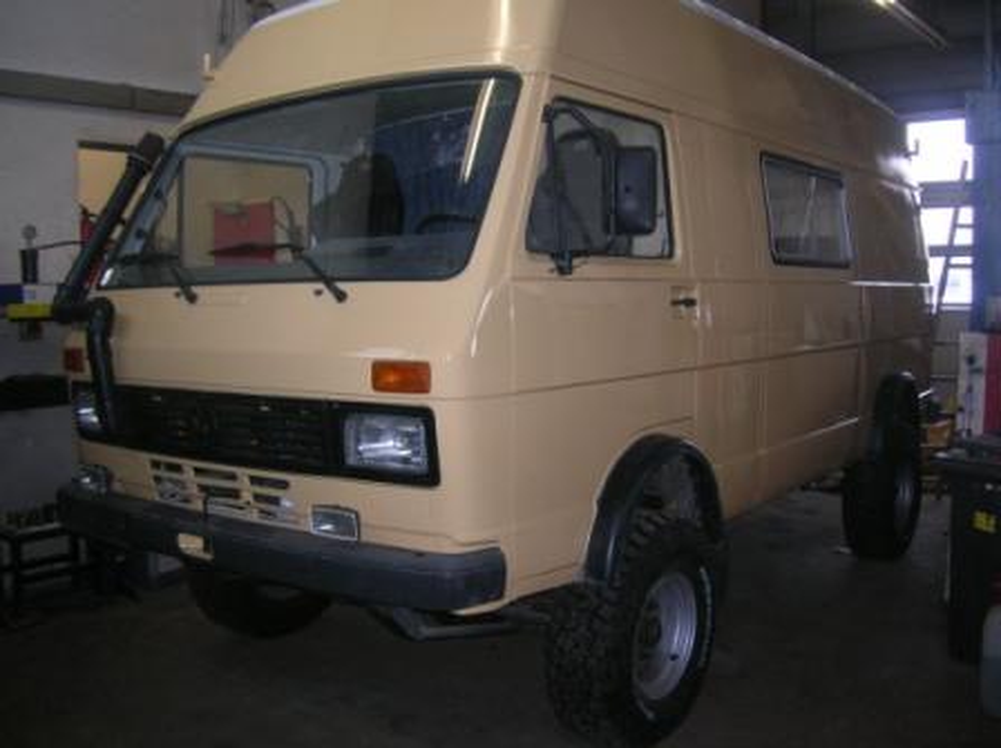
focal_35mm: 34
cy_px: 374
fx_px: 982
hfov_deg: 54.0
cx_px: 500
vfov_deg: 41.7
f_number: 2.9
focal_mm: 5.7
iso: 97
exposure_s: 1/60.1
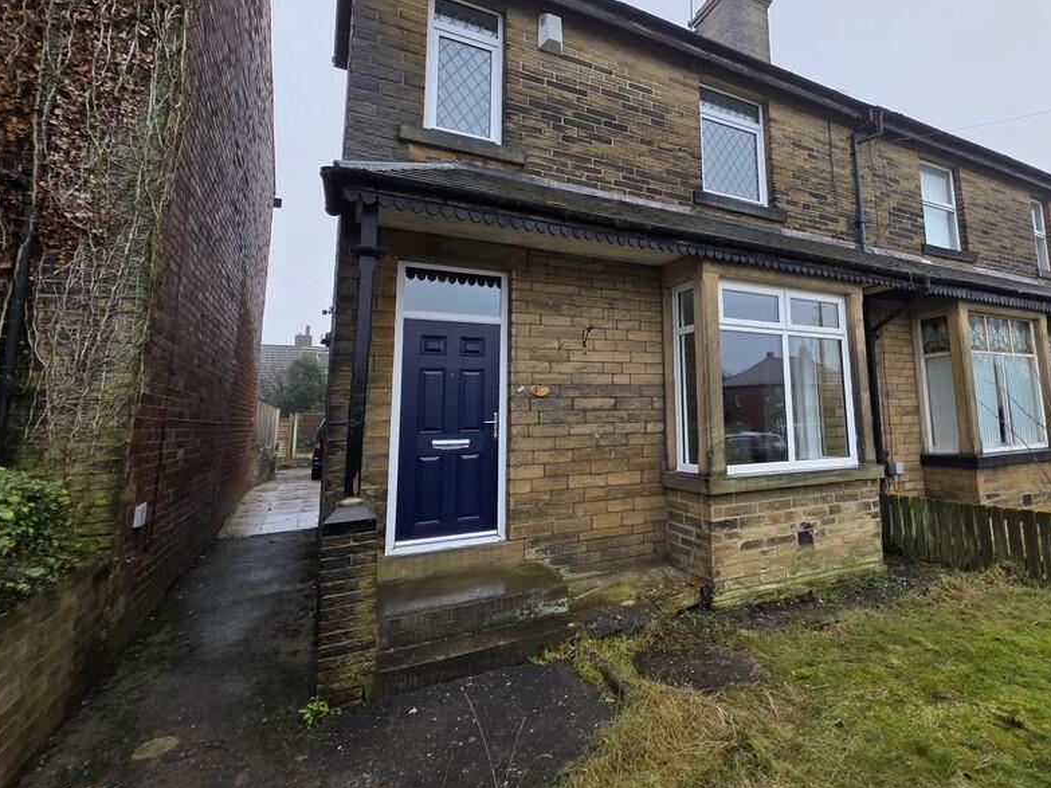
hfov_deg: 89.4
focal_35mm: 17
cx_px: 651
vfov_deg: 74.3
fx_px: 516
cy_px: 341
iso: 40
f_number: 1.9
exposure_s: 1/100
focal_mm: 2.2
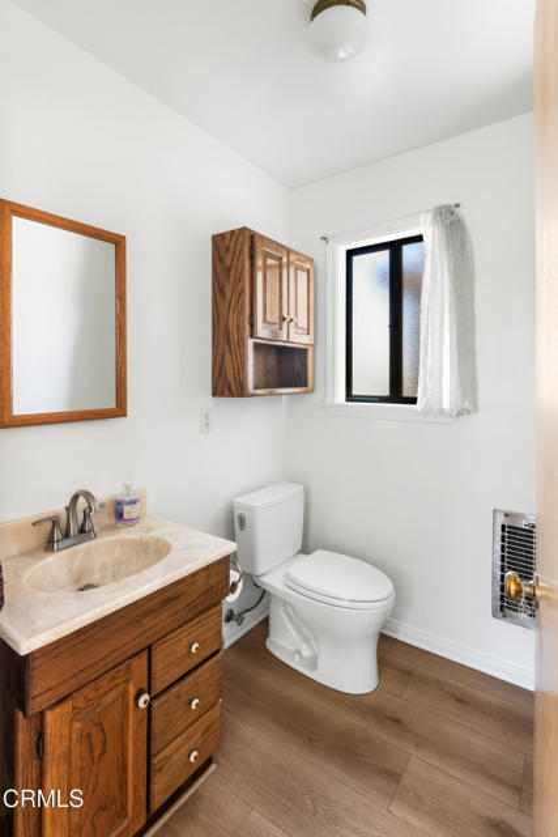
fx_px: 395
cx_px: 279
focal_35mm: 17
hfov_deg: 70.5
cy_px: 418
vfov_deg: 93.3
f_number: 10
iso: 64
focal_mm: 17
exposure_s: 1/8
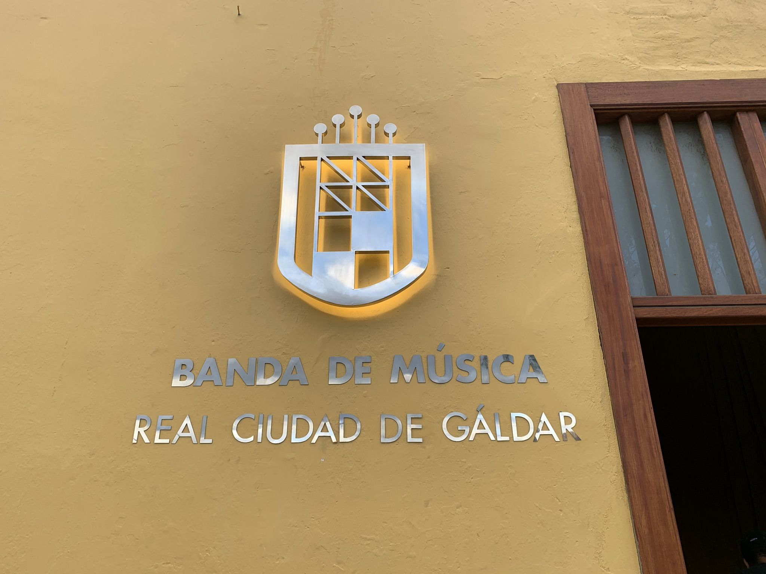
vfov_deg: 53.1
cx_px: 383
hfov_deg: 67.3
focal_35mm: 26
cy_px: 287
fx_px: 575
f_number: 1.8
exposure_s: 1/412
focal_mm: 4.25
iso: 25
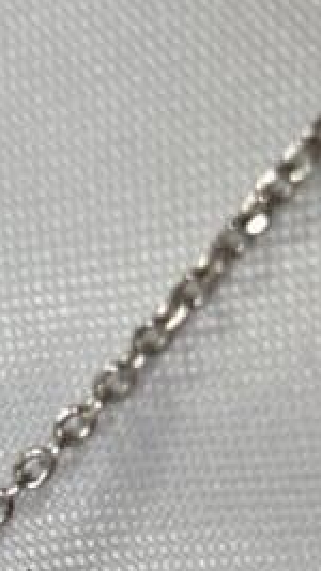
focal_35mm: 217
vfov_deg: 9.8
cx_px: -122
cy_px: 624
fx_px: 3287
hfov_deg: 5.6
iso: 50
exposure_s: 1/60
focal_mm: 5.96
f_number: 1.6
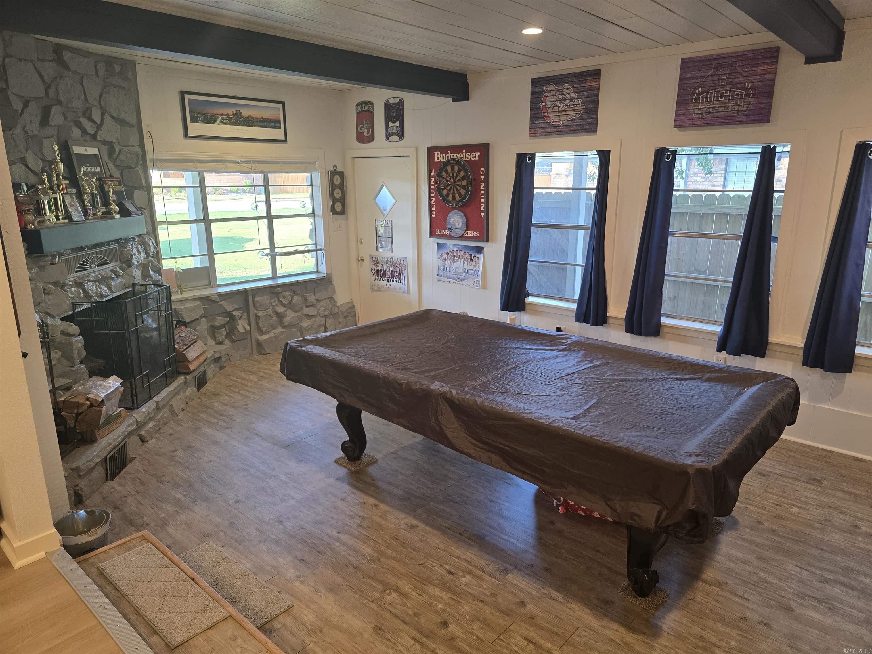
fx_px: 579
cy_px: 327
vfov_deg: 58.9
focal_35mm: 23
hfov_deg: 73.9
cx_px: 436
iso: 125
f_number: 1.7
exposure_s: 1/120
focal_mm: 6.3
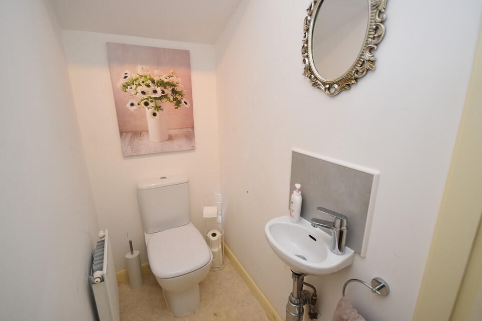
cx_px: 245
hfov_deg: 96.7
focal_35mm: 16
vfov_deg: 73.7
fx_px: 214
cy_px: 161
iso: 400
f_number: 4
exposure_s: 1/125
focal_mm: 10
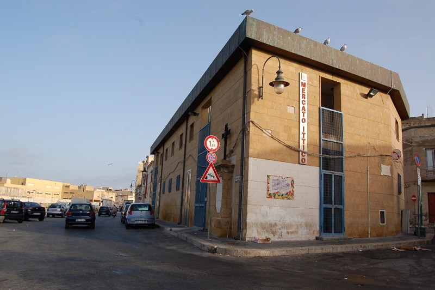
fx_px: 326
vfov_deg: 47.9
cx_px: 218
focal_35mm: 27
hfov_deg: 67.4
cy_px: 145
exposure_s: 1/250
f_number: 8
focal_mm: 18
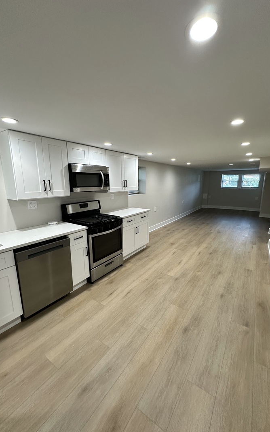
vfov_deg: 101.4
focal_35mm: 15
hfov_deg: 74.8
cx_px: 141
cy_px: 217
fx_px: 177
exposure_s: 1/120
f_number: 2.2
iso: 200
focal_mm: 2.22
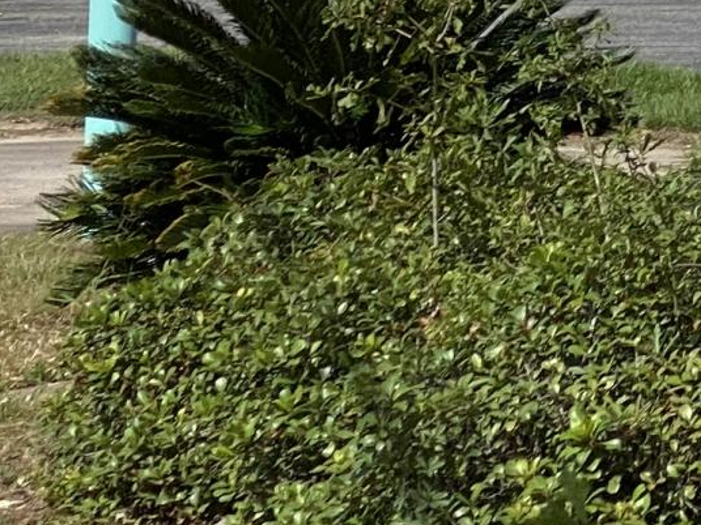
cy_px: -708
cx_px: 1321
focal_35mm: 291
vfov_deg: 5.0
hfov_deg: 6.6
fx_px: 5893
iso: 20
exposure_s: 1/1546
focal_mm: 6
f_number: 2
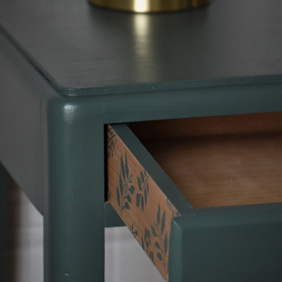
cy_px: 110
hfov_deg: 9.1
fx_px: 1770
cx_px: 140
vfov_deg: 9.1
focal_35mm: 192
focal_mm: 100
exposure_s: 1/200
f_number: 4.8
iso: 800
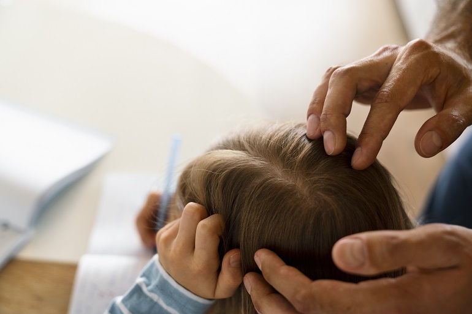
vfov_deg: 34.2
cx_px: 236
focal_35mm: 39
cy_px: 157
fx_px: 511
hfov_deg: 49.6
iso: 400
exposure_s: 1/200
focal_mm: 39
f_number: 2.8
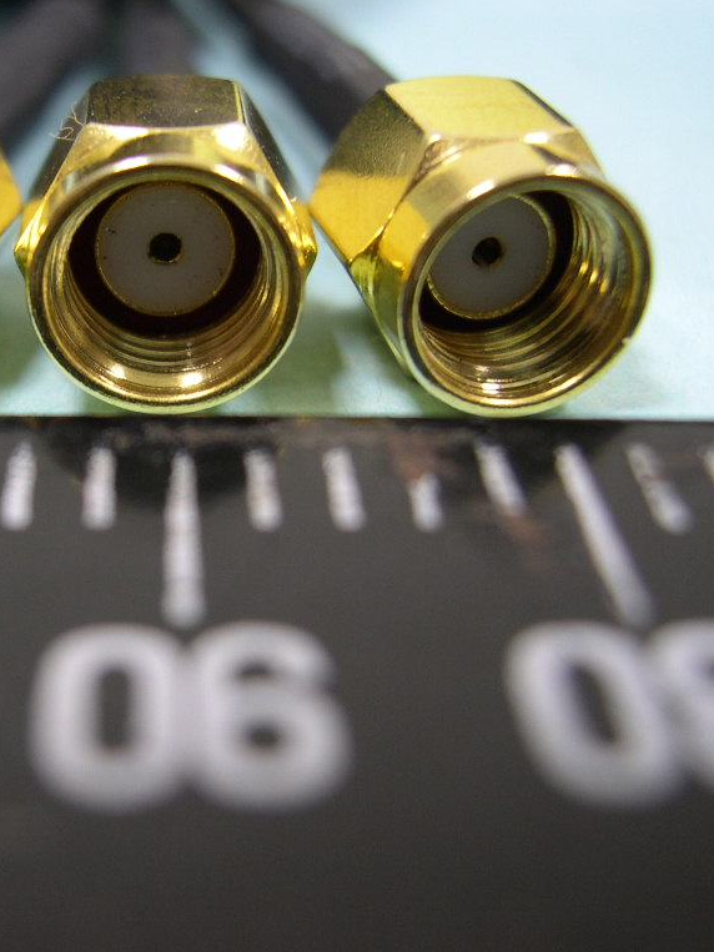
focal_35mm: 51
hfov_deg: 27.8
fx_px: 1403
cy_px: 474
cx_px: 114
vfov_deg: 37.5
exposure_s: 1/5.6
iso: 100
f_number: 2.8
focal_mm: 8
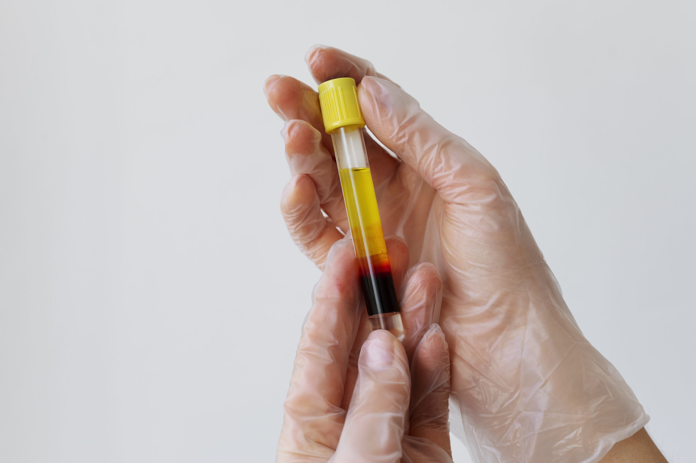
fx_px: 966
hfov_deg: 39.6
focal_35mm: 50
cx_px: 348
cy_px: 232
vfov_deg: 27.0
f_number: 5
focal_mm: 50
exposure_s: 1/250
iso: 640
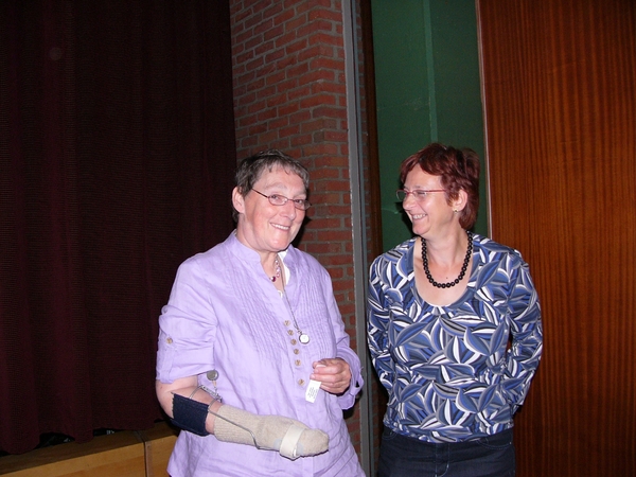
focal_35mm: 36
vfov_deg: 39.7
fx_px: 661
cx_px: 318
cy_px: 238
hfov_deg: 51.4
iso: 150
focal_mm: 6
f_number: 2.8
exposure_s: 1/60
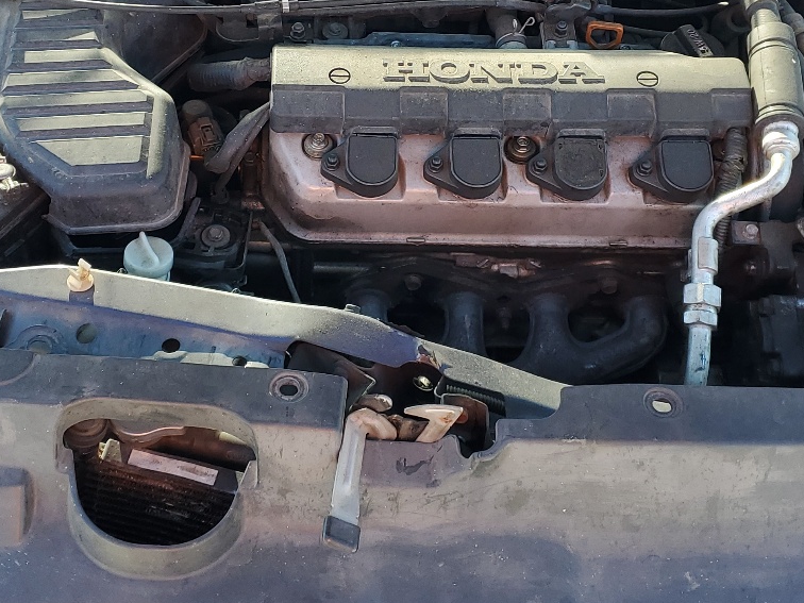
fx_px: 1277
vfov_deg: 26.3
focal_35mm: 55
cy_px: 172
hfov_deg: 34.9
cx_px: 349
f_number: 1.5
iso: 50
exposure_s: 1/286
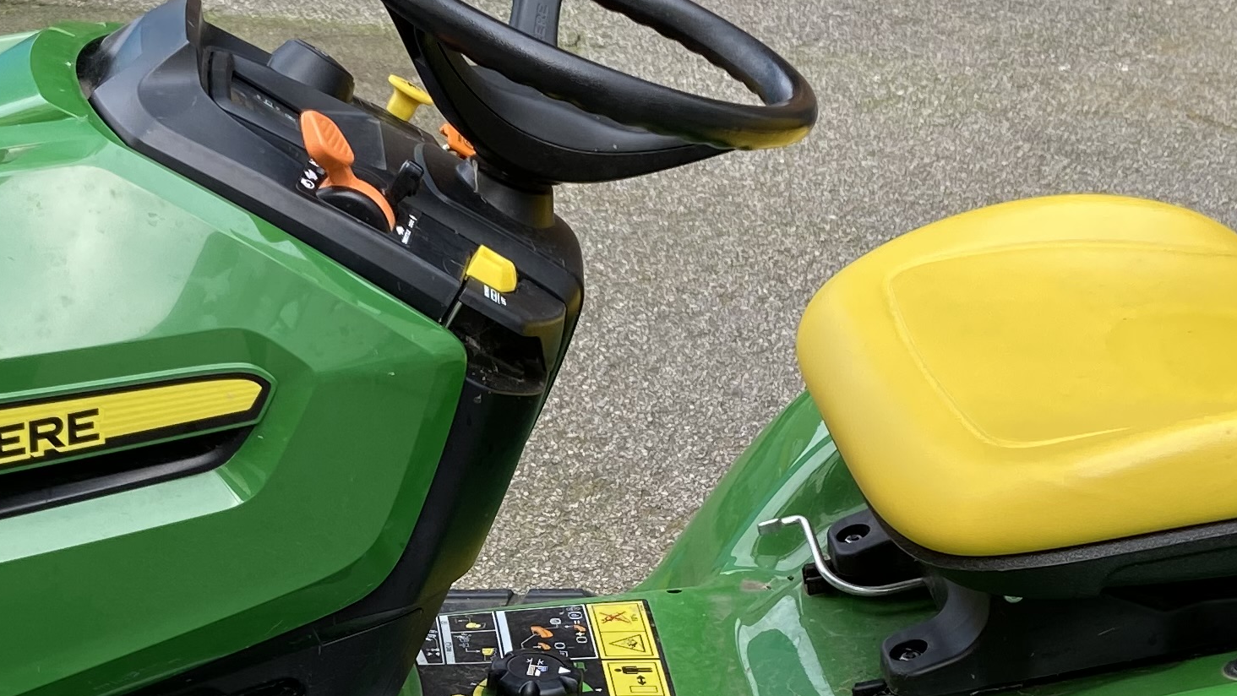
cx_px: 393
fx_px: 2559
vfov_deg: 15.3
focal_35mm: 78
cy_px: 647
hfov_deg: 27.0
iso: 32
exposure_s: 1/122
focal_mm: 4.25
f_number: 1.8
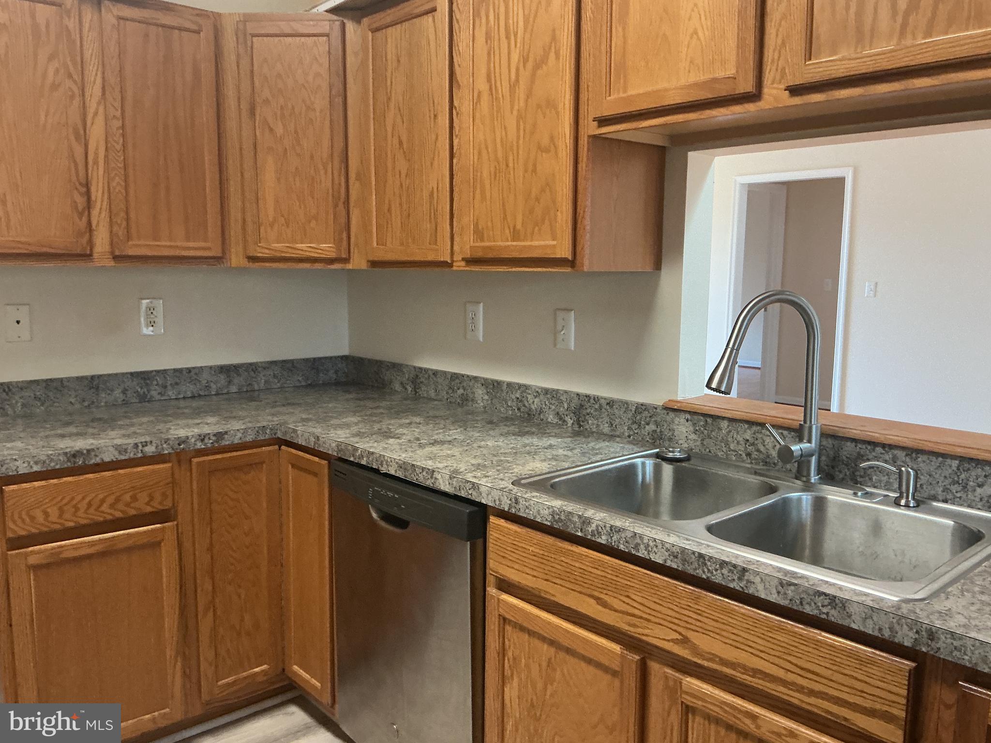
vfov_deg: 48.2
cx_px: 496
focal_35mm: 29
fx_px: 830
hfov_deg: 61.7
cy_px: 372
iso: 160
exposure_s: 1/60
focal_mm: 3
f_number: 1.8
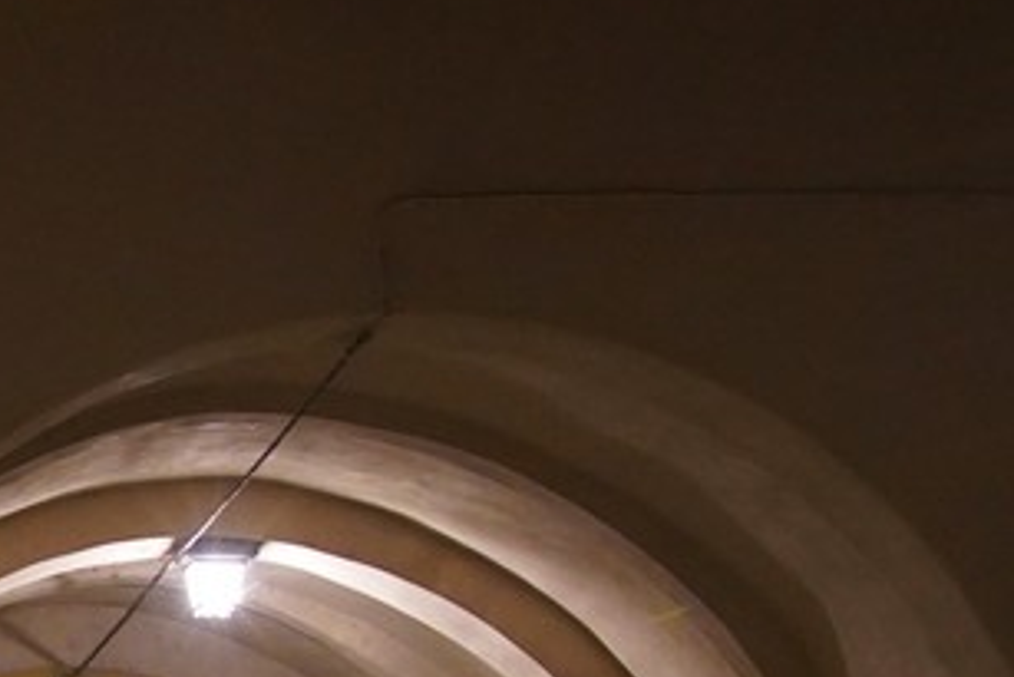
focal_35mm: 125
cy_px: 1110
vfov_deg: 10.5
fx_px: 3522
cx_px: -542
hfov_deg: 15.1
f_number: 3.5
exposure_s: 1/40
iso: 6400
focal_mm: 32
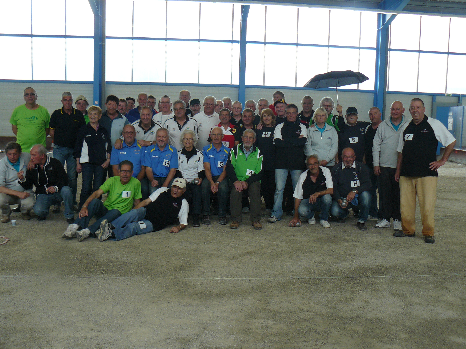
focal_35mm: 37
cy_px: 174
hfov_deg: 50.1
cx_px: 233
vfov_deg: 38.7
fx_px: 498
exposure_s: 1/125
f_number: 2.8
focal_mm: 6.2
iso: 160
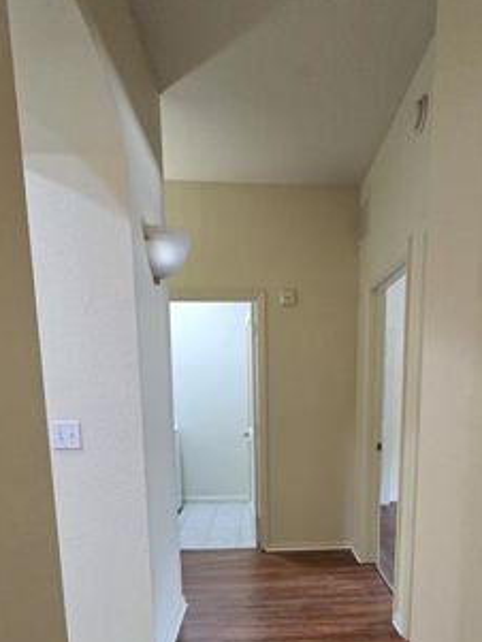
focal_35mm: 23
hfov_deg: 58.2
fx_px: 427
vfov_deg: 68.6
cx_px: 302
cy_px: 488
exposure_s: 1/60
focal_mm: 2.2
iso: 500
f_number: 2.2
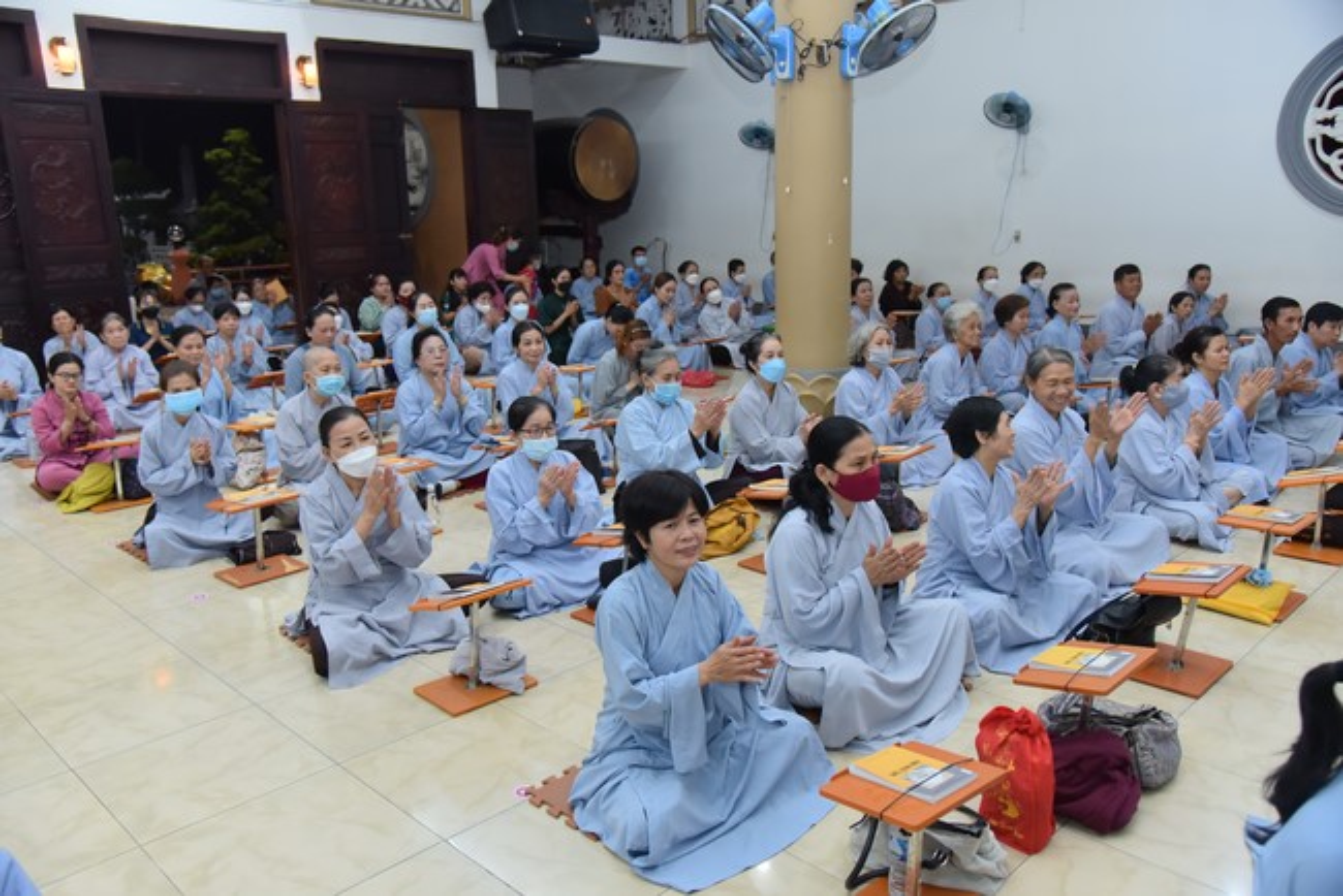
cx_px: 672
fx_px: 1120
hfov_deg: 61.9
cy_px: 448
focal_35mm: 30
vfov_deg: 43.6
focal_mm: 30
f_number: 4.5
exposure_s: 1/125
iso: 1600
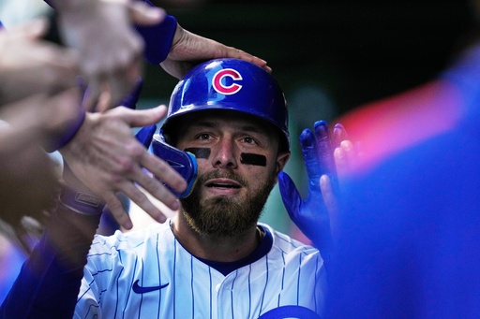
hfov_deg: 5.2
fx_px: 5331
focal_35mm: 400
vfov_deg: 3.4
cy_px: 160
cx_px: 240
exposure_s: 1/1600
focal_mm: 400
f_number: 2.8
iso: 1600
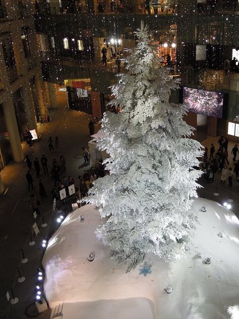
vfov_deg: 48.9
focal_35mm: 38
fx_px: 350
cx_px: 140
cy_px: 148
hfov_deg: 37.6
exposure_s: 1/50
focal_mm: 5.5
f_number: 3
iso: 160
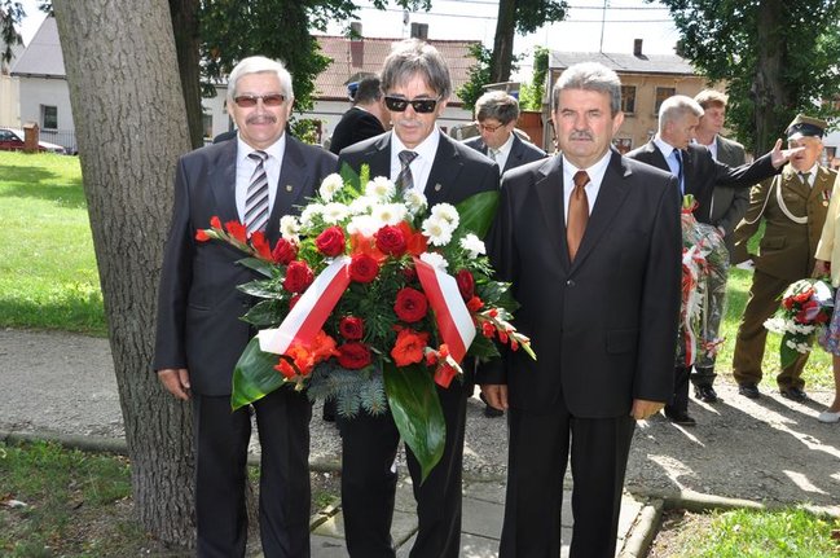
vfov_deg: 30.8
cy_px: 279
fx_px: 1014
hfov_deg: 45.0
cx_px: 420
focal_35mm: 44
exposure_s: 1/200
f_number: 8
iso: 250
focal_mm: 29
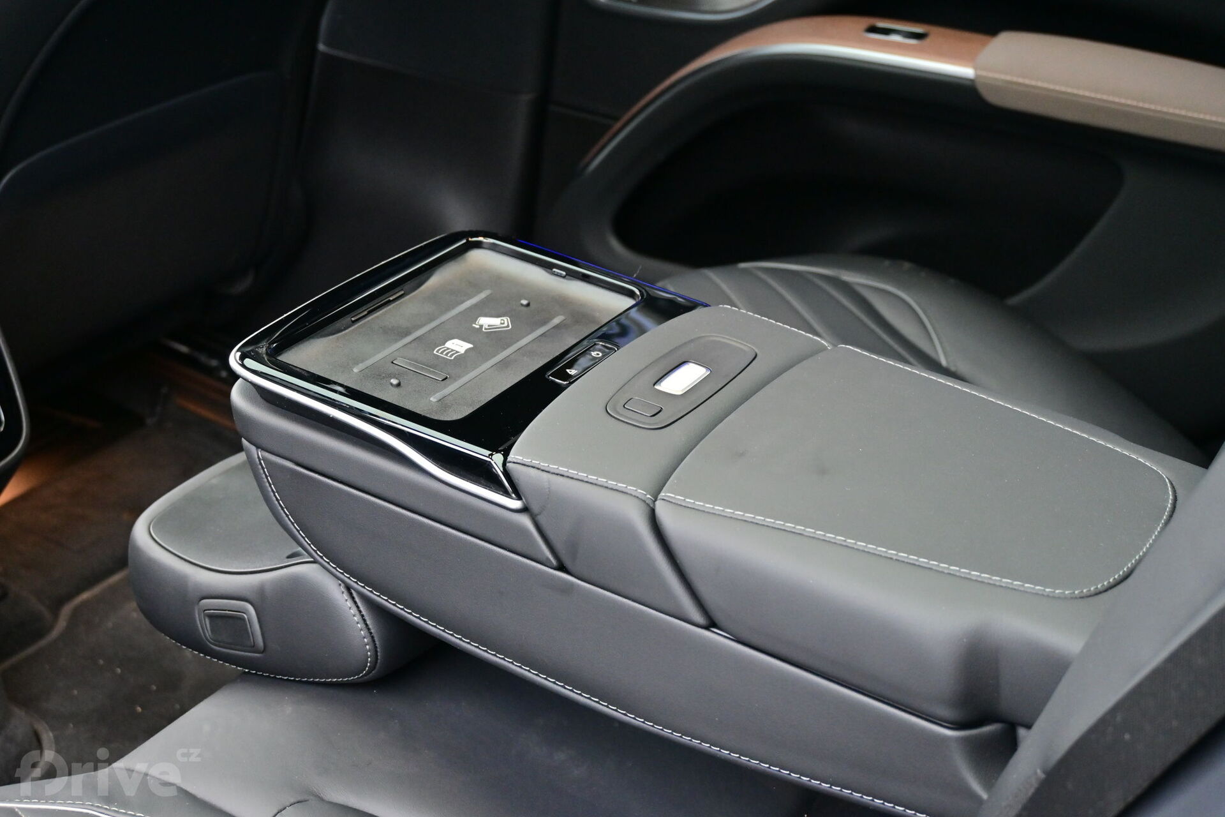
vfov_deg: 24.4
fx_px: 1888
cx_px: 612
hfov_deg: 35.9
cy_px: 408
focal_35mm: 56
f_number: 5.3
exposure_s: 1/60
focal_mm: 37
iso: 1600
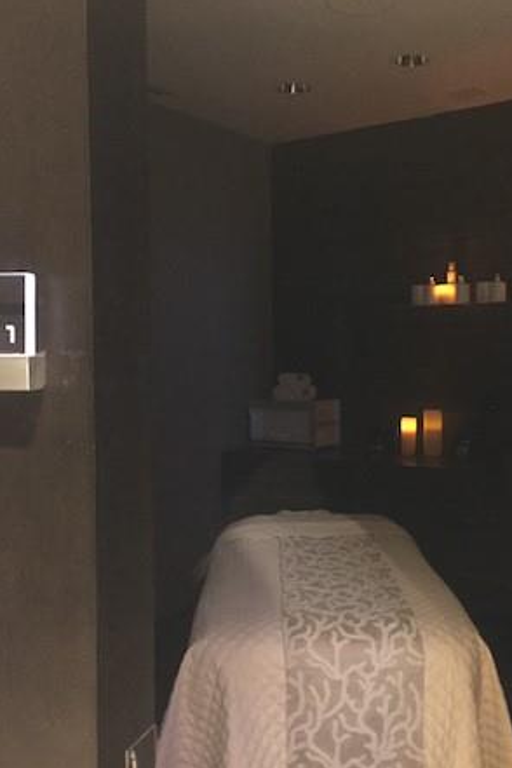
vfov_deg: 47.4
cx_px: 326
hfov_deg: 32.5
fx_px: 875
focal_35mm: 41
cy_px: 387
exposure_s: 1/15
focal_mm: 4.15
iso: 640
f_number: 2.2
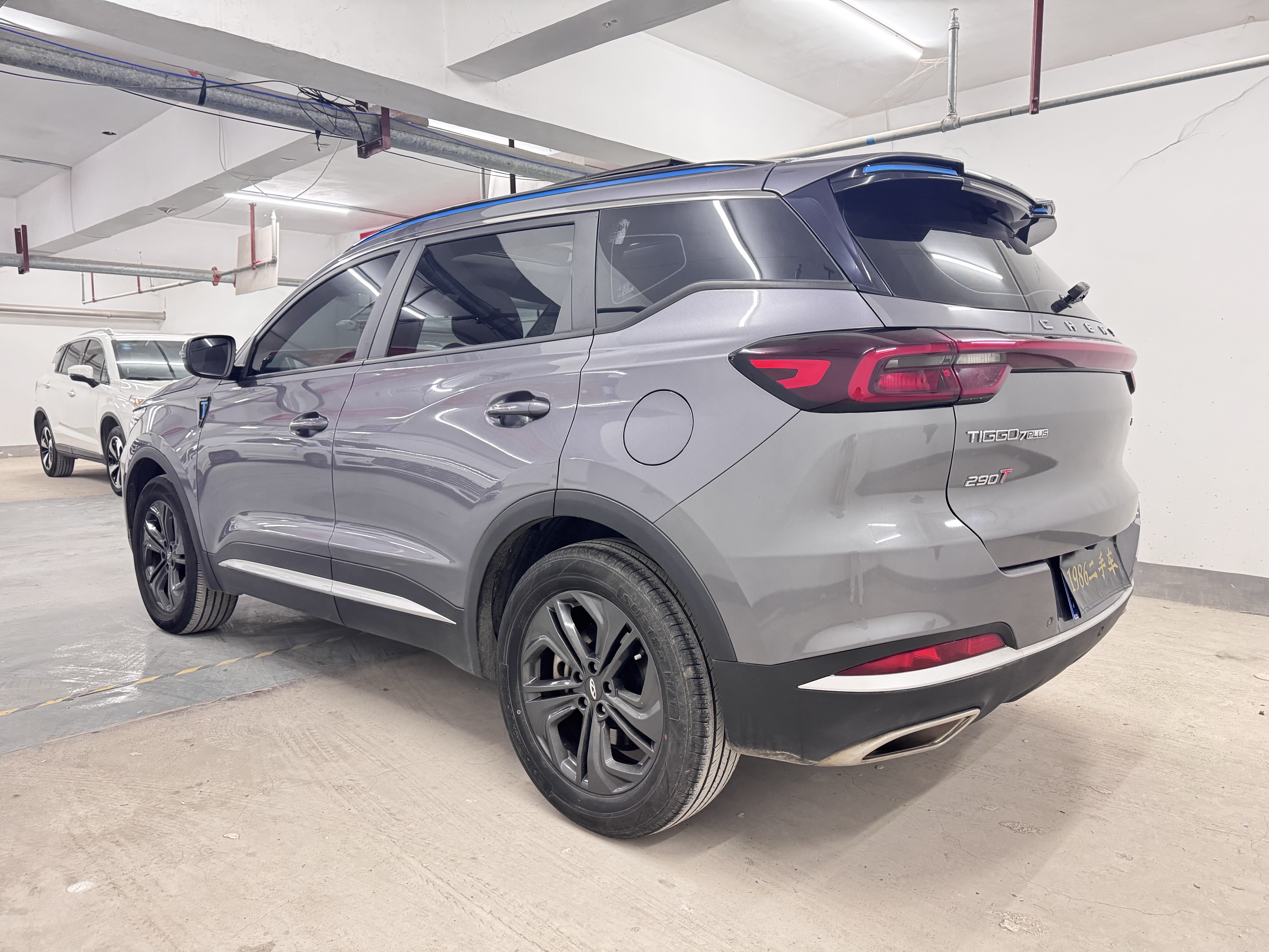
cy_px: 476
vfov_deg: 56.8
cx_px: 634
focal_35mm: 24
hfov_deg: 71.6
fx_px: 880
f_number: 1.78
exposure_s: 1/50
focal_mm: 6.76
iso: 500
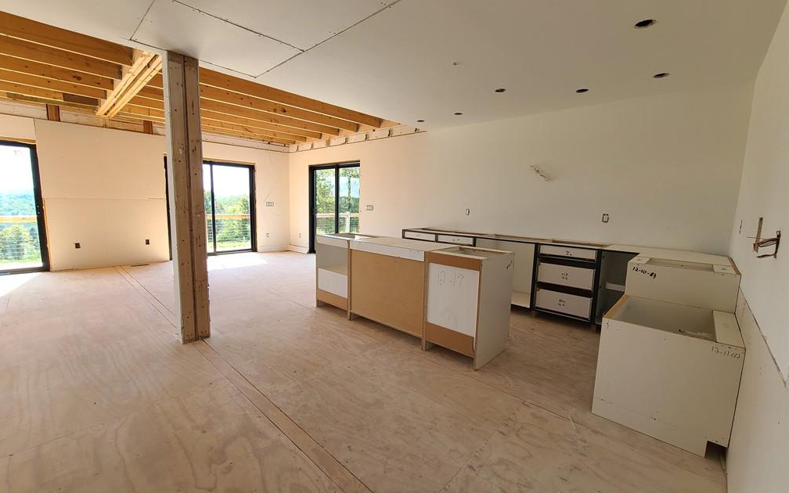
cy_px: 245
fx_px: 301
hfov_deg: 105.3
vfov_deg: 78.6
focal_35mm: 14
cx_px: 389
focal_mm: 2.2
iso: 50
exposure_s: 1/163
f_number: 2.2
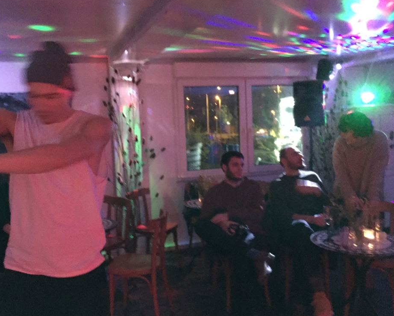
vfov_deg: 42.2
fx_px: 408
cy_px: 156
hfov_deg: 51.4
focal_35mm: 35
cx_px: 179
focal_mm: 4.15
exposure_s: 1/17
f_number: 2.2
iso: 1250
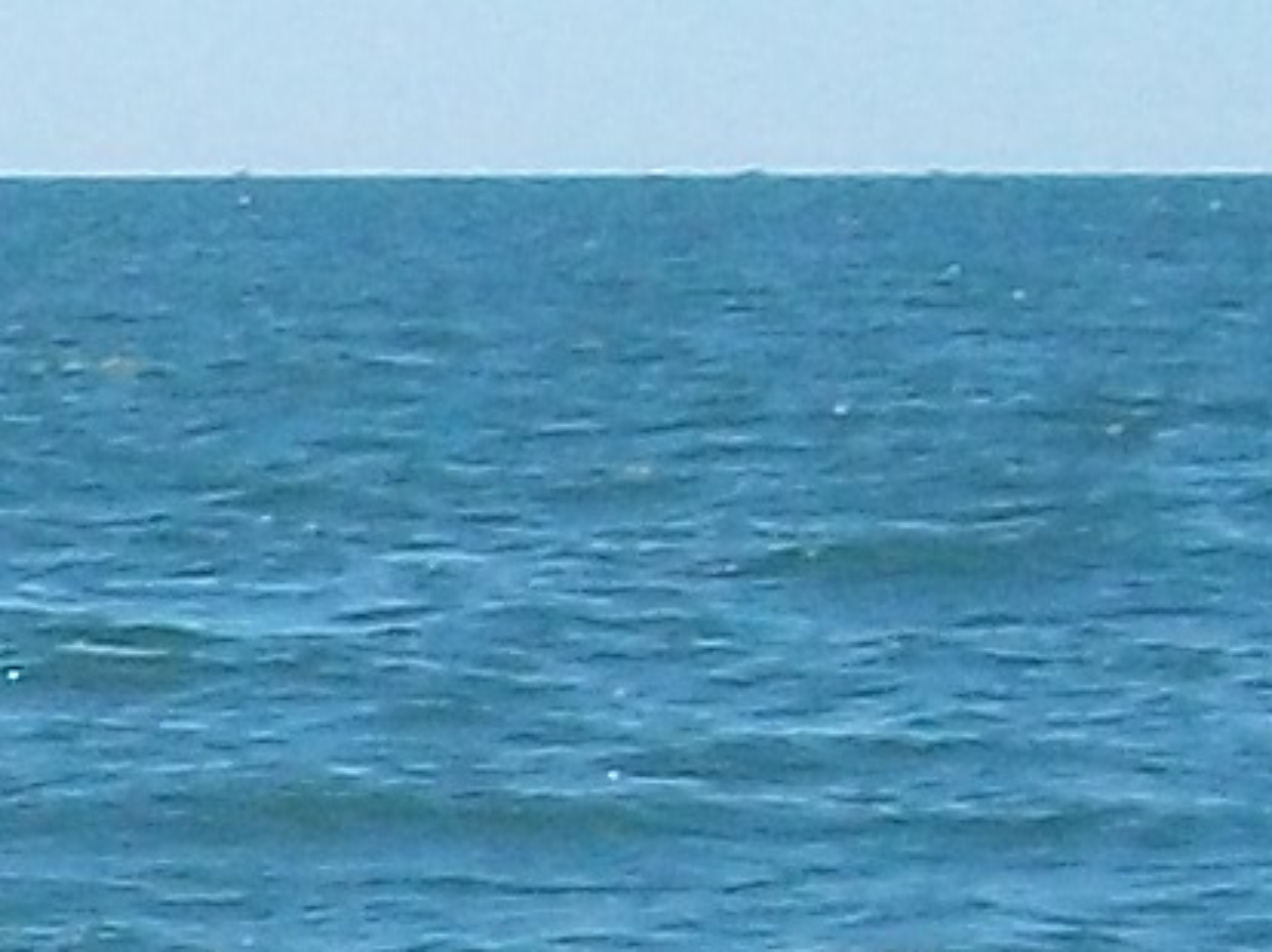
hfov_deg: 6.1
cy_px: 1686
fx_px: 10430
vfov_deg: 5.2
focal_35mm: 284
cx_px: -3294
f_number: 4.8
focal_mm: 6
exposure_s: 1/640
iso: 80
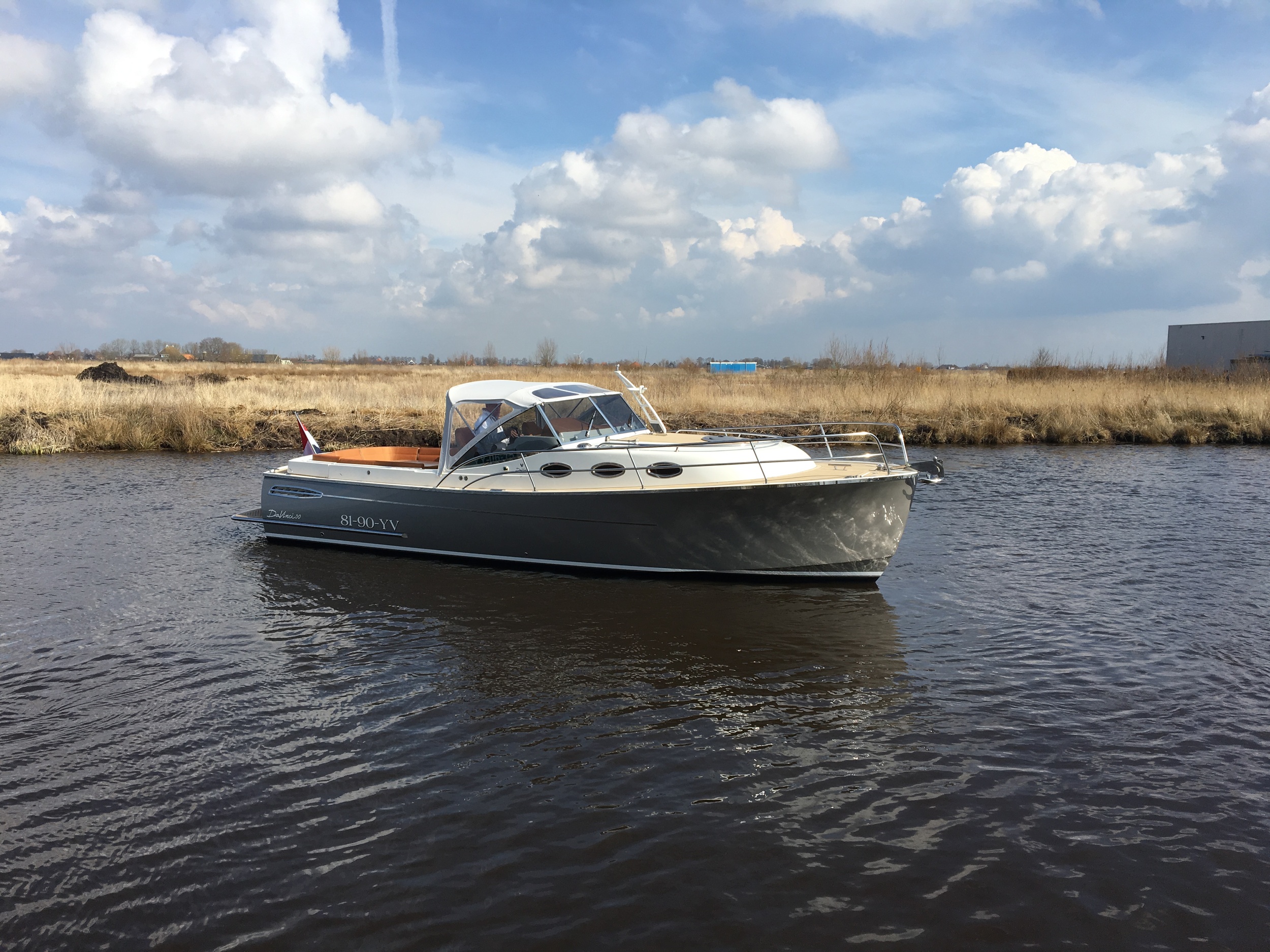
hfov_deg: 61.7
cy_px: 476
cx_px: 635
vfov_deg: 48.2
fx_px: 1064
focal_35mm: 29
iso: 25
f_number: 2.2
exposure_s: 1/1748
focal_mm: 4.15
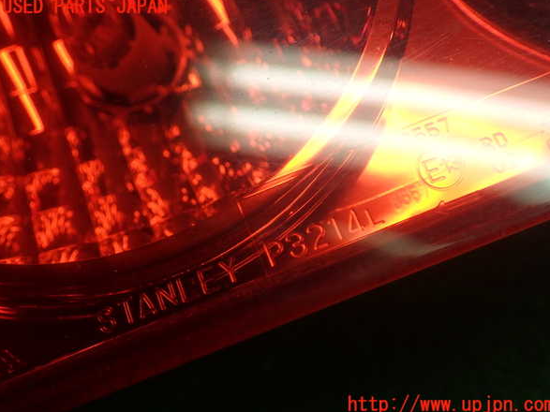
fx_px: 715
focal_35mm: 45
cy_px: 206
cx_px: 278
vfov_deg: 32.2
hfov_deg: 42.1
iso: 200
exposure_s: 1/50
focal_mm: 7.84
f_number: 2.9
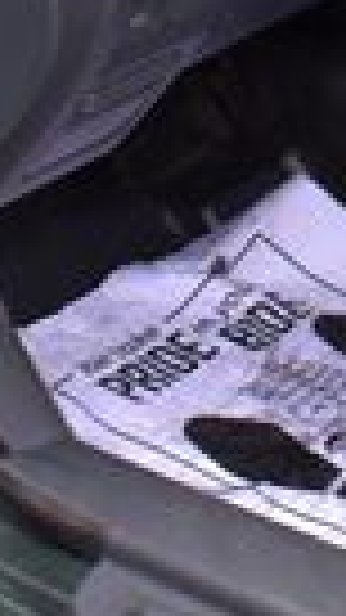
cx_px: 634
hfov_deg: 8.8
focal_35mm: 132
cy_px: -36
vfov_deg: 15.9
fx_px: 2154
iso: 500
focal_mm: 18
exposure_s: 1/15
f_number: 6.3
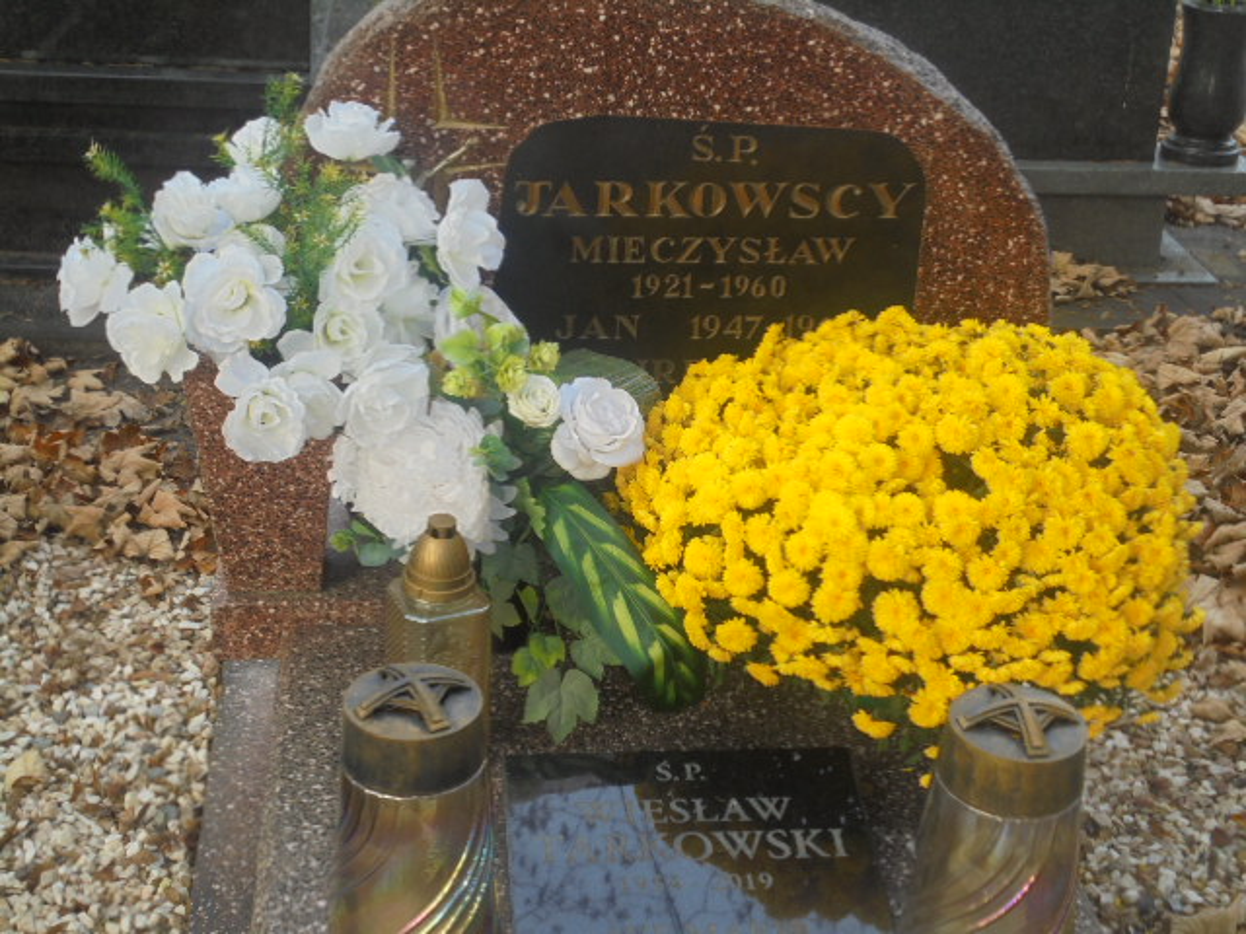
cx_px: 623
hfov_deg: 34.3
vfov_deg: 26.1
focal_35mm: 56
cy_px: 467
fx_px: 2016
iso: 100
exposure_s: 1/50
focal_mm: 10.1
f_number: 5.2
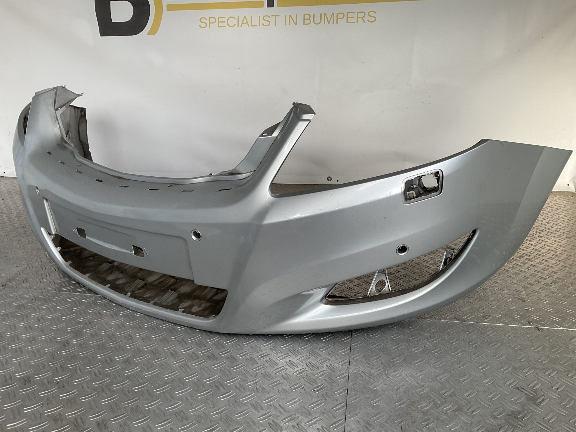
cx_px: 288
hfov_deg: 61.7
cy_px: 216
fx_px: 483
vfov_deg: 48.2
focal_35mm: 29
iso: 20
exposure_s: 1/100
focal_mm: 3
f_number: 1.8
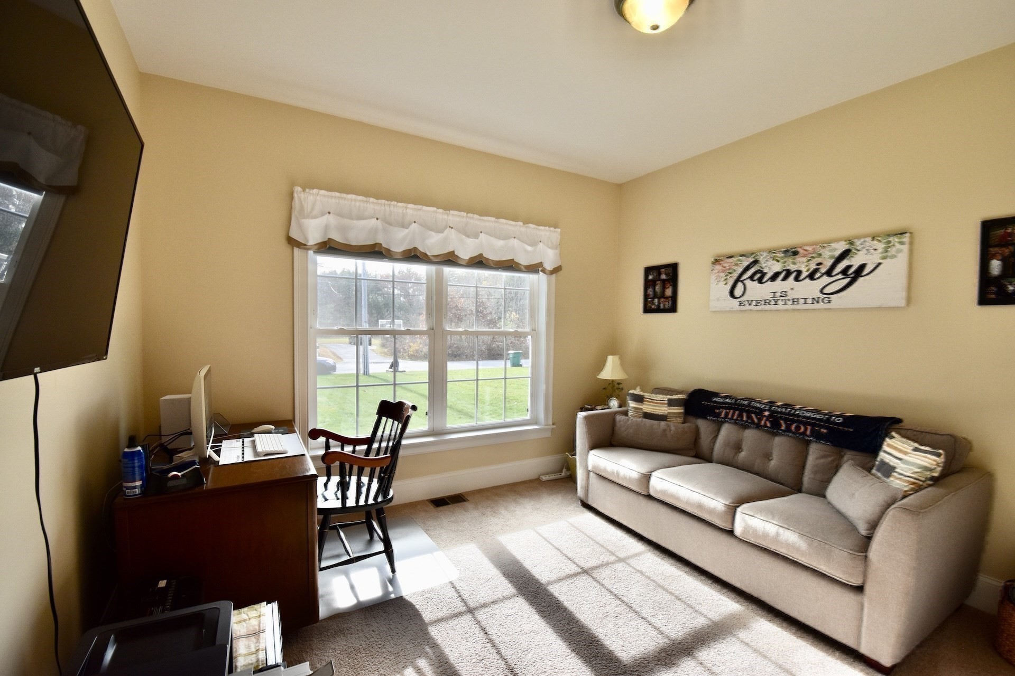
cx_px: 508
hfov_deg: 100.4
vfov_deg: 77.3
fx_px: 423
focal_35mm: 15
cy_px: 338
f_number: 6.3
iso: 320
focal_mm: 10
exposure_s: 1/125
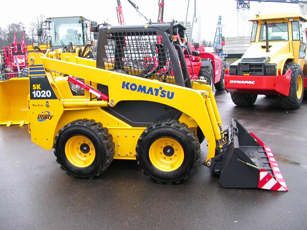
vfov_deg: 38.7
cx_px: 154
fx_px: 328
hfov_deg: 50.1
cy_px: 115
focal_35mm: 37
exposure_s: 1/94.4
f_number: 2.7
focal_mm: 5.6
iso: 100
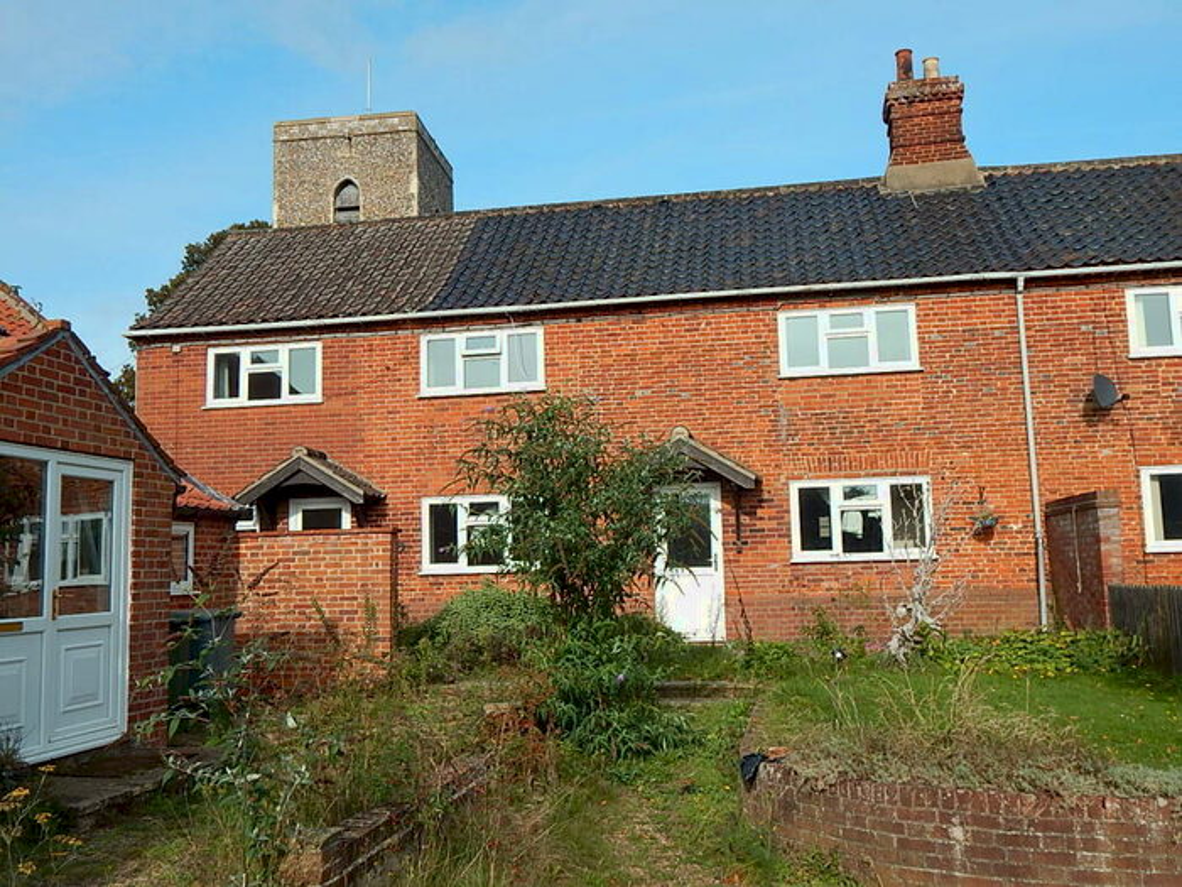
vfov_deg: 45.4
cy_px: 444
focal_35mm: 31
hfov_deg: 58.4
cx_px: 591
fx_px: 1059
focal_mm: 5.6
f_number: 3.2
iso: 125
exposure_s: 1/1000
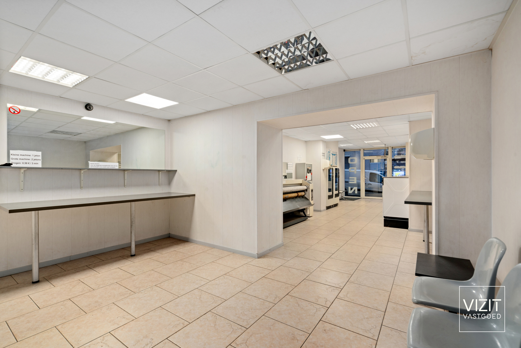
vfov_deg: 73.8
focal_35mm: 16
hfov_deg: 96.7
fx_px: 232
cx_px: 260
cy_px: 174
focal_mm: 16
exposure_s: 1
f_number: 11
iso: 250
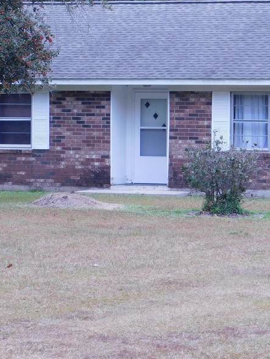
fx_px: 2037
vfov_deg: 10.1
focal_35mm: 196
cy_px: 121
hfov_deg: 7.6
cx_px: 147
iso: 125
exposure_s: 1/40
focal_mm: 16.1
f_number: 4.5
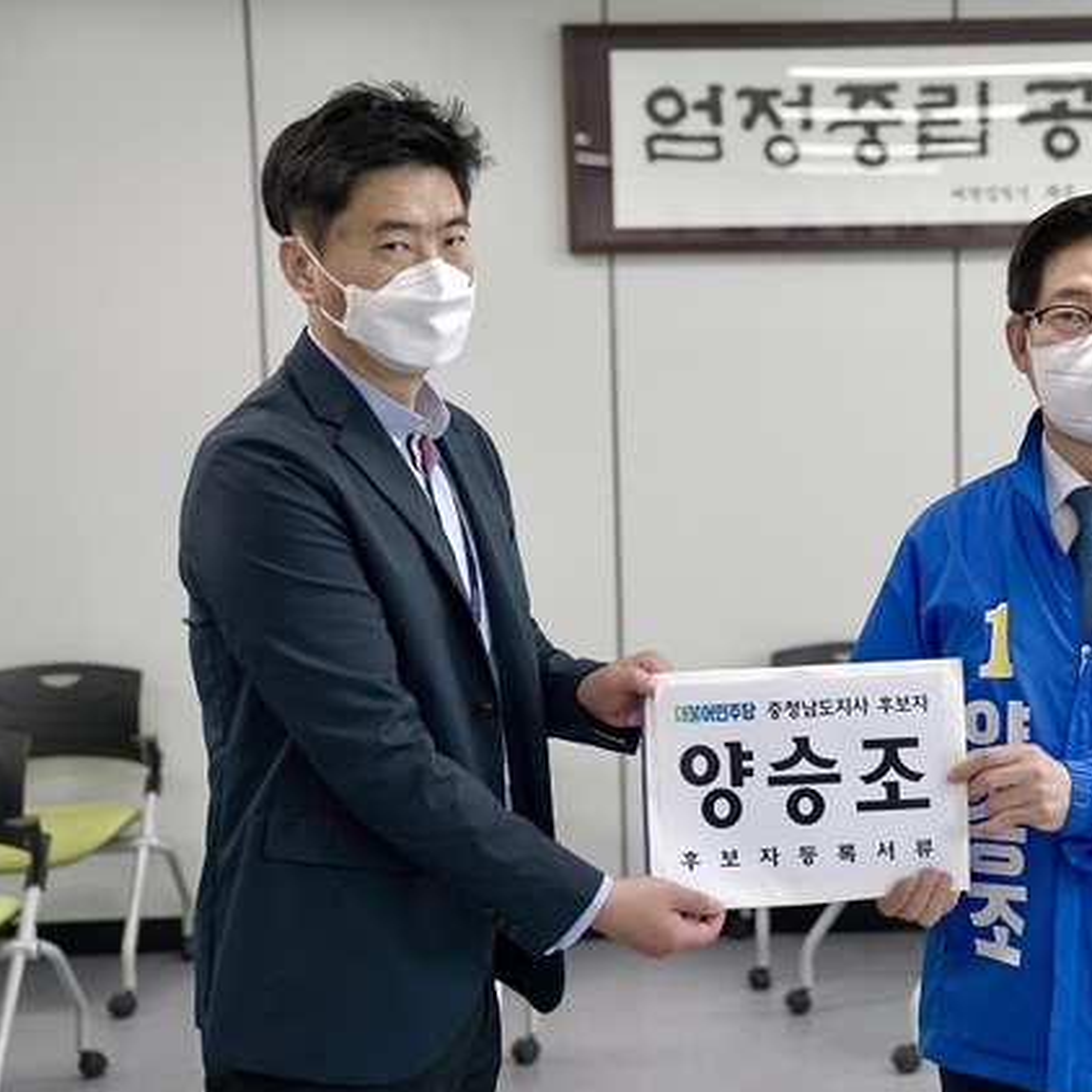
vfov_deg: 27.3
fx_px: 2248
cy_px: 549
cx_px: 780
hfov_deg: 27.0
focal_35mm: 63
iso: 200
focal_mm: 49
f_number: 2.8
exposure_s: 1/100
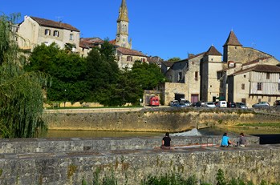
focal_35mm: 43
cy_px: 68
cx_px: 168
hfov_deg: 45.3
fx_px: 334
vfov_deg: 30.9
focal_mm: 20
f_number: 11
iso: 100
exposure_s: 1/125
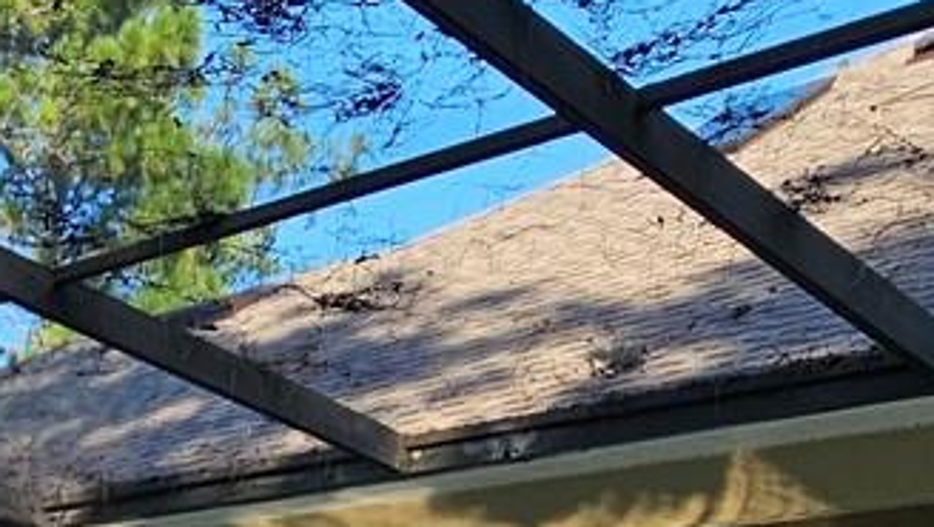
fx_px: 1710
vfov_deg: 13.5
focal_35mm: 69
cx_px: -196
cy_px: 1216
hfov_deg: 26.9
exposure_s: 1/433
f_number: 2.2
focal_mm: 2.2
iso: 50
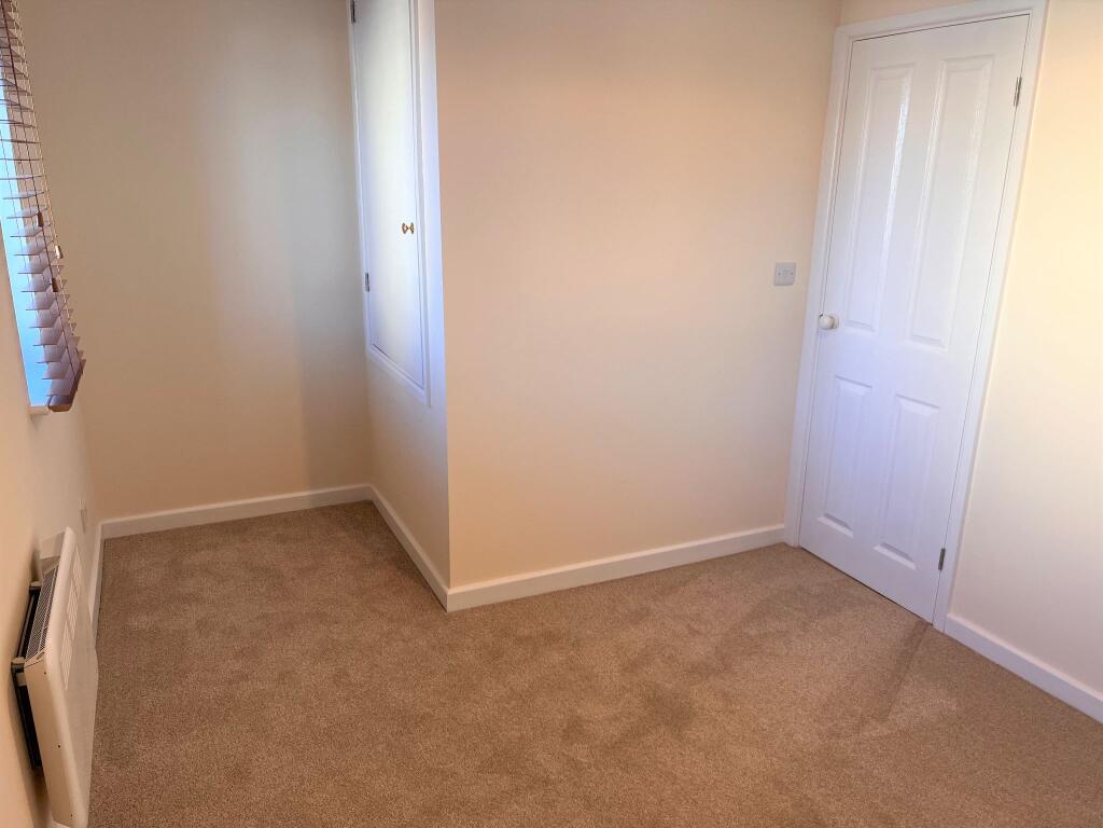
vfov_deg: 53.1
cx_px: 552
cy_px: 414
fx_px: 828
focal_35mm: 26
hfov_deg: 67.3
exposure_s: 1/121
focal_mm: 5.1
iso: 125
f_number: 1.6
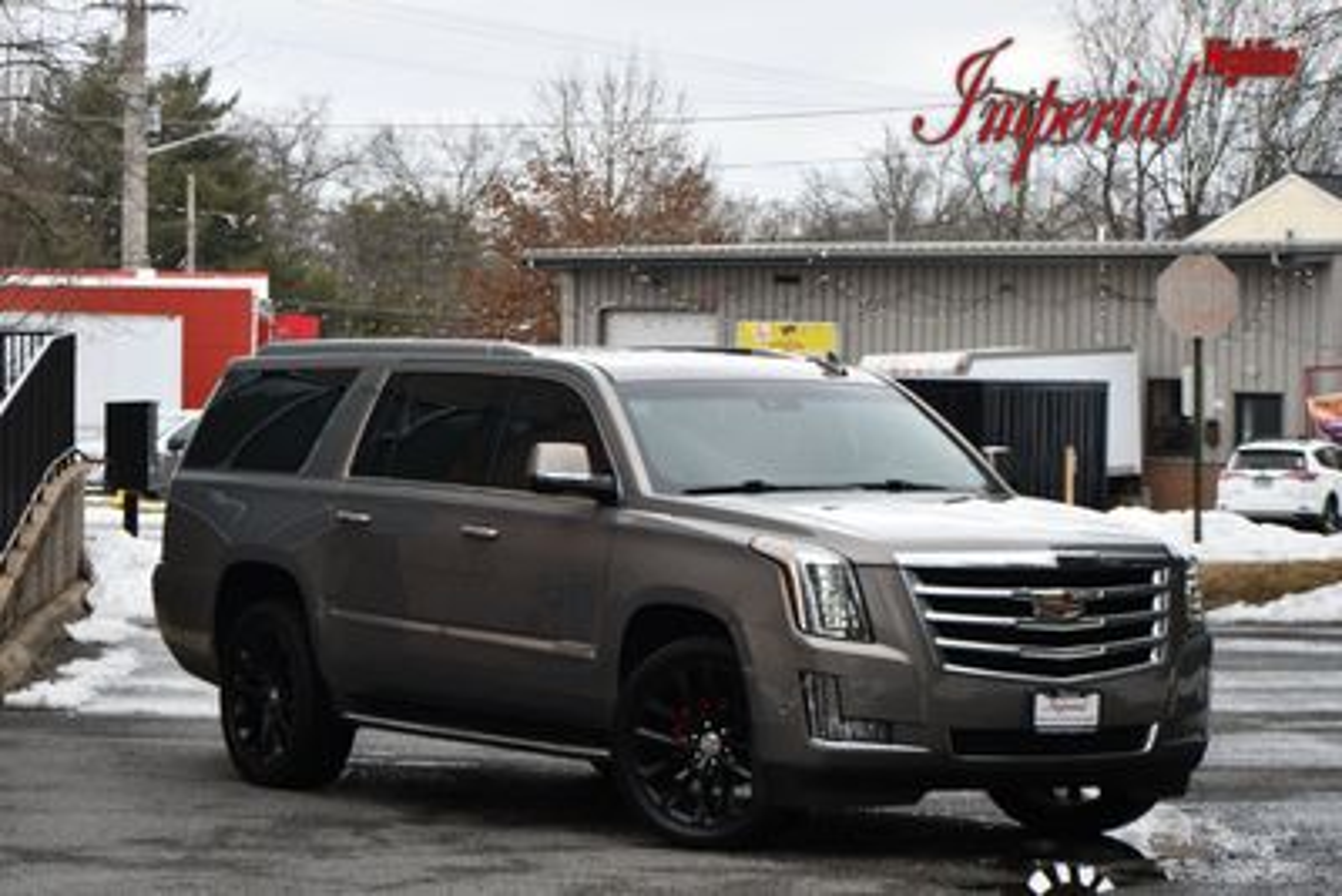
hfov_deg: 16.6
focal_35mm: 123
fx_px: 4587
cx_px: 671
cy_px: 448
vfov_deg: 11.2
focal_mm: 82
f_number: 8
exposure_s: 1/250
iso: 110
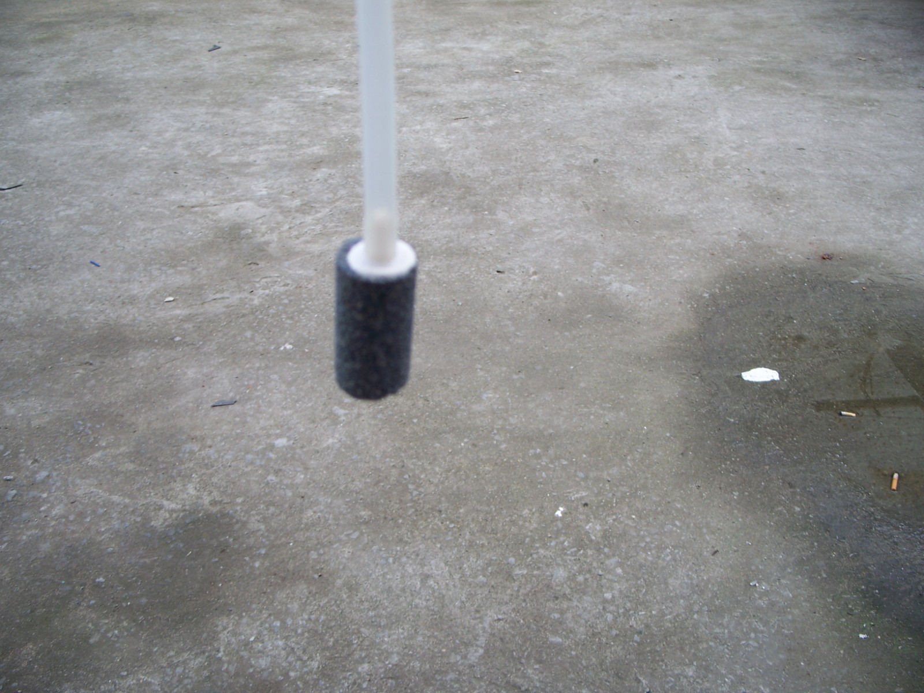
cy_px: 346
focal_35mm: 37
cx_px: 462
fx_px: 988
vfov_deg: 38.7
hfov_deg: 50.1
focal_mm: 7.8
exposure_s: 1/100
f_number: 2.8
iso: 64
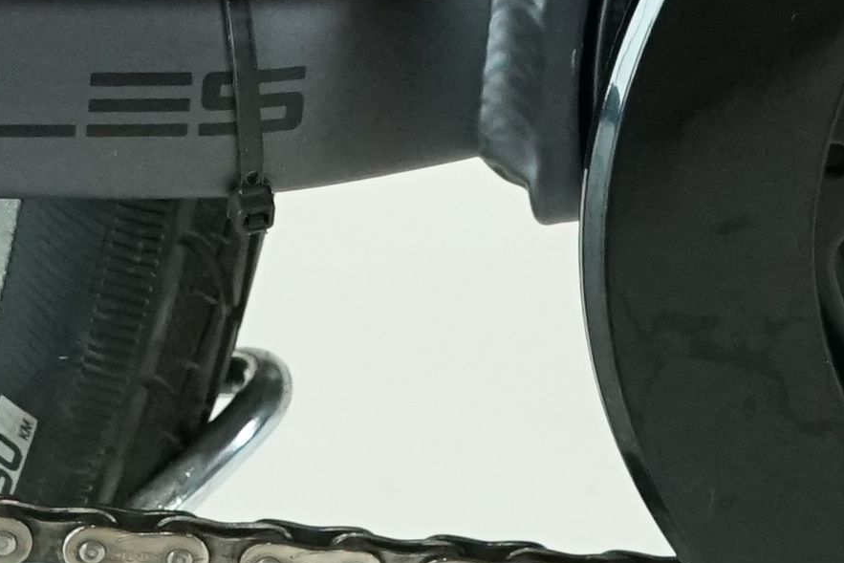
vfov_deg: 6.9
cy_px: -181
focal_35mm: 197
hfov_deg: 10.4
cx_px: 27
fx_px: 4619
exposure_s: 1/200
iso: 2500
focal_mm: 29
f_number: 7.1
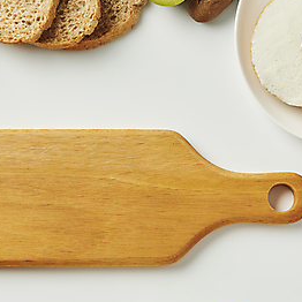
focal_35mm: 136
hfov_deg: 12.8
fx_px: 1342
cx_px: 80
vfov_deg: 12.8
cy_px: 198
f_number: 8
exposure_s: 1/125
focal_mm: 70
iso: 80
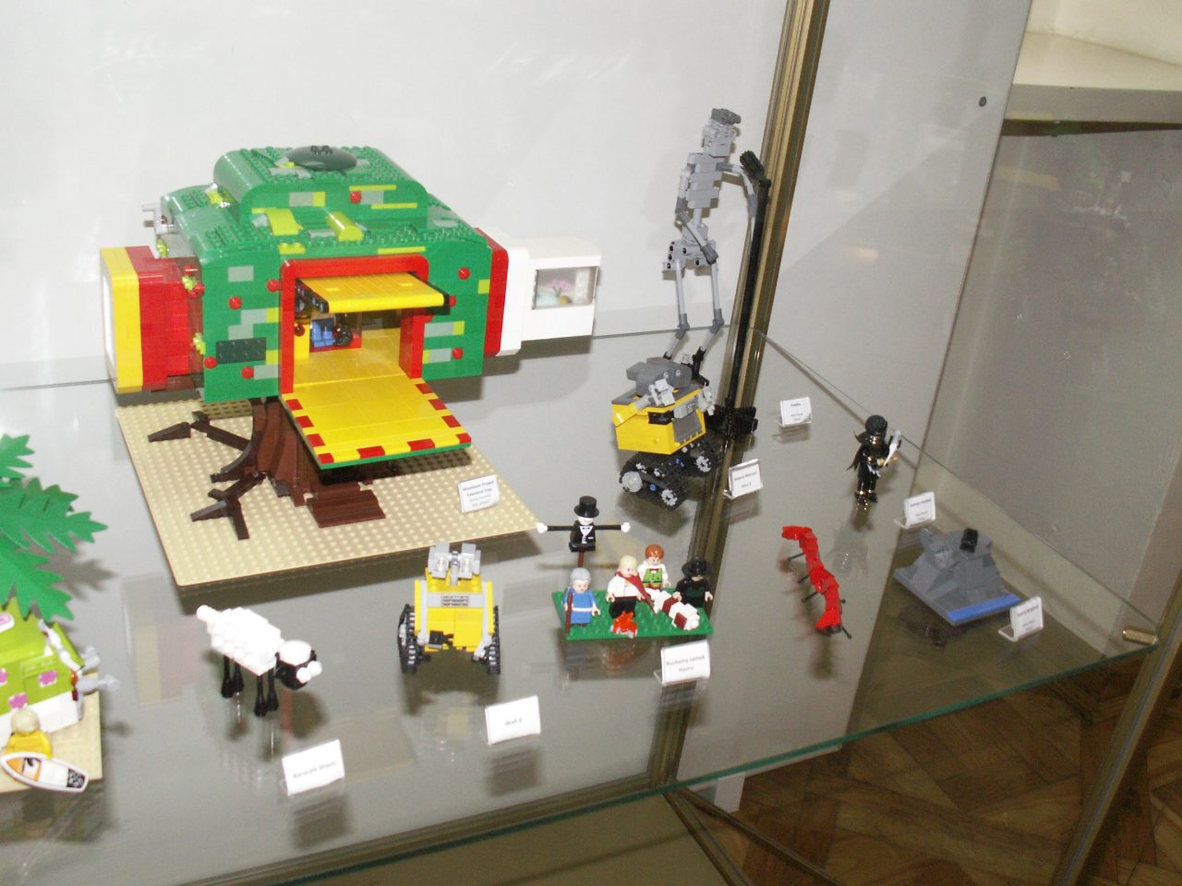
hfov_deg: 52.6
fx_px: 1195
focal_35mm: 35
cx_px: 591
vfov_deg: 40.7
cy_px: 443
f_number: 2.8
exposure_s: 1/60
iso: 160
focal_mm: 5.86
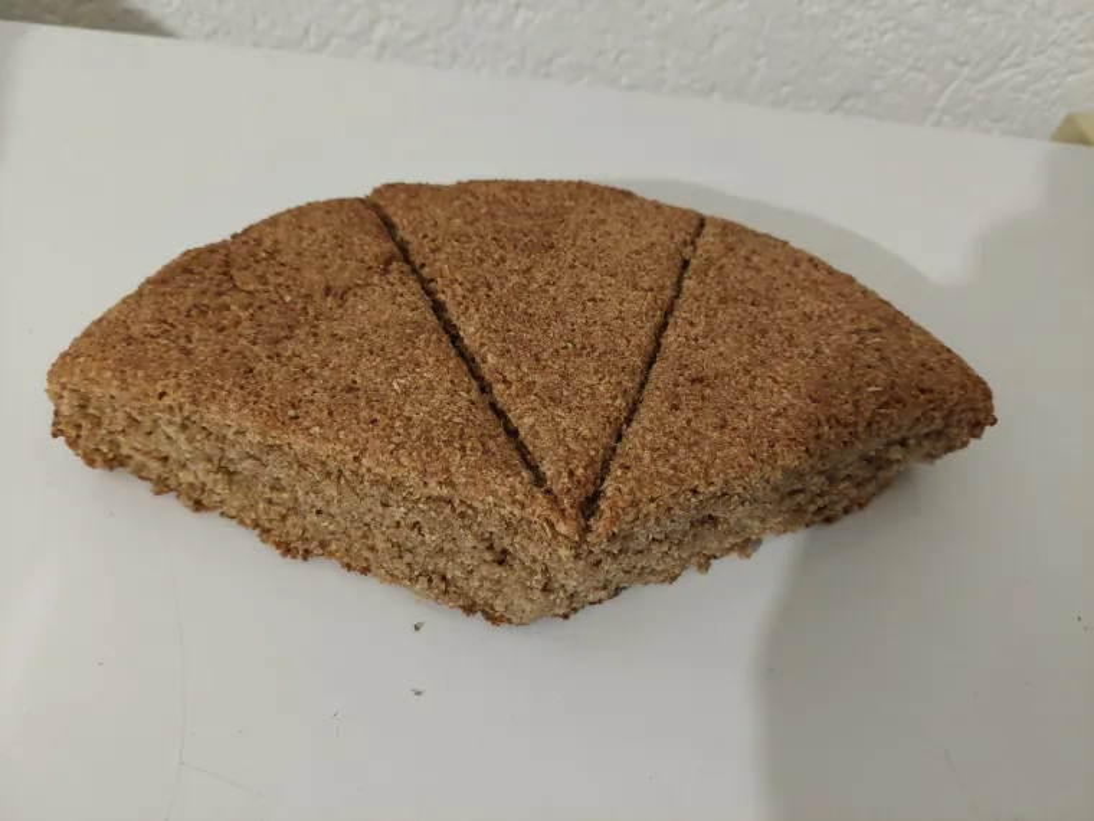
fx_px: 790
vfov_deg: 54.9
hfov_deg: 69.4
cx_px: 547
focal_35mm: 25
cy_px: 410
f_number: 1.8
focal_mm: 5.23
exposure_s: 1/25
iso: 500
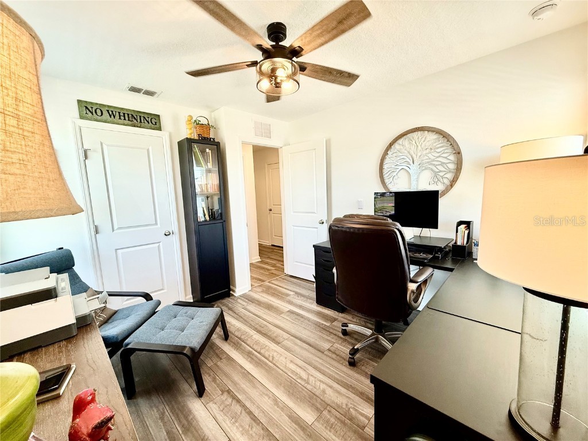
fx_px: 238
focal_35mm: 14
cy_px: 220
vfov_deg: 85.7
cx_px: 294
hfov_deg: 102.1
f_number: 2.2
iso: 160
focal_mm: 2.22
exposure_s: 1/120
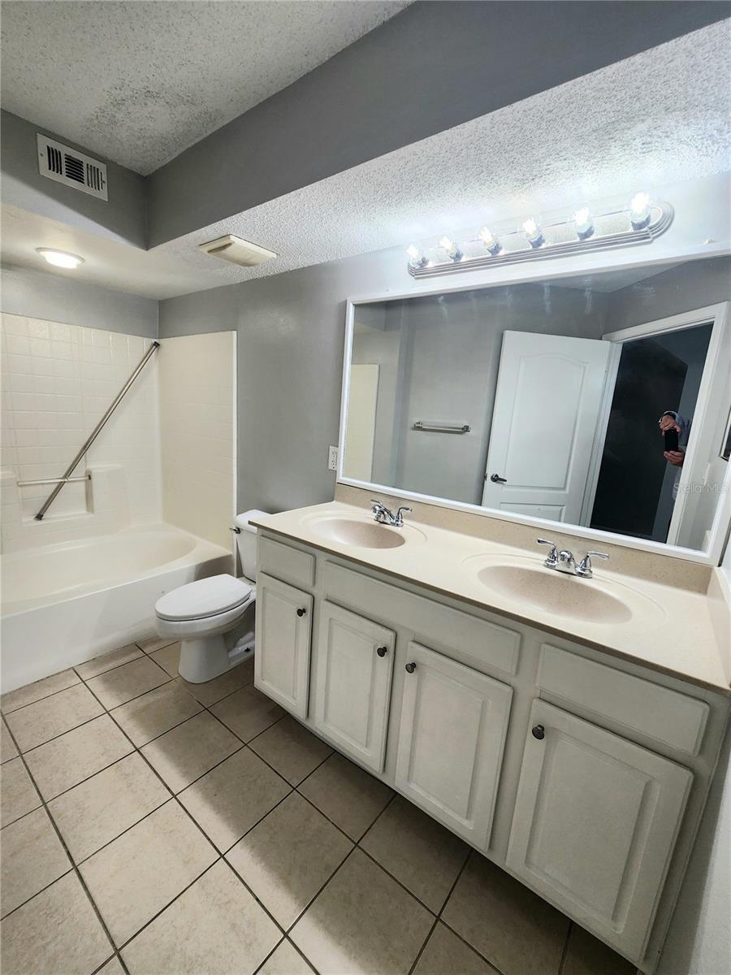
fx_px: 366
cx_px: 366
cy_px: 488
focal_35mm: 13
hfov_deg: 89.9
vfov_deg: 106.2
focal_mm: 2.2
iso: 80
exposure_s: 1/60.2
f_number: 2.2
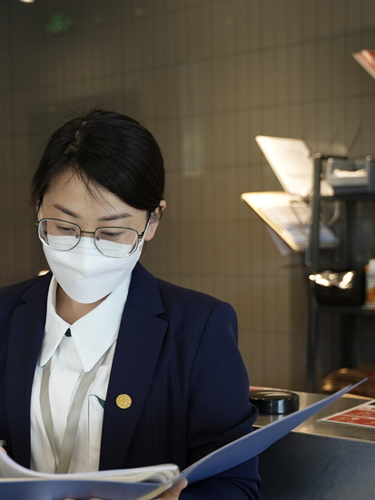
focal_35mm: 67
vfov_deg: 29.0
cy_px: 293
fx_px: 965
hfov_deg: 20.8
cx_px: -54
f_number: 2.8
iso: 640
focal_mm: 35.4
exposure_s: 1/80
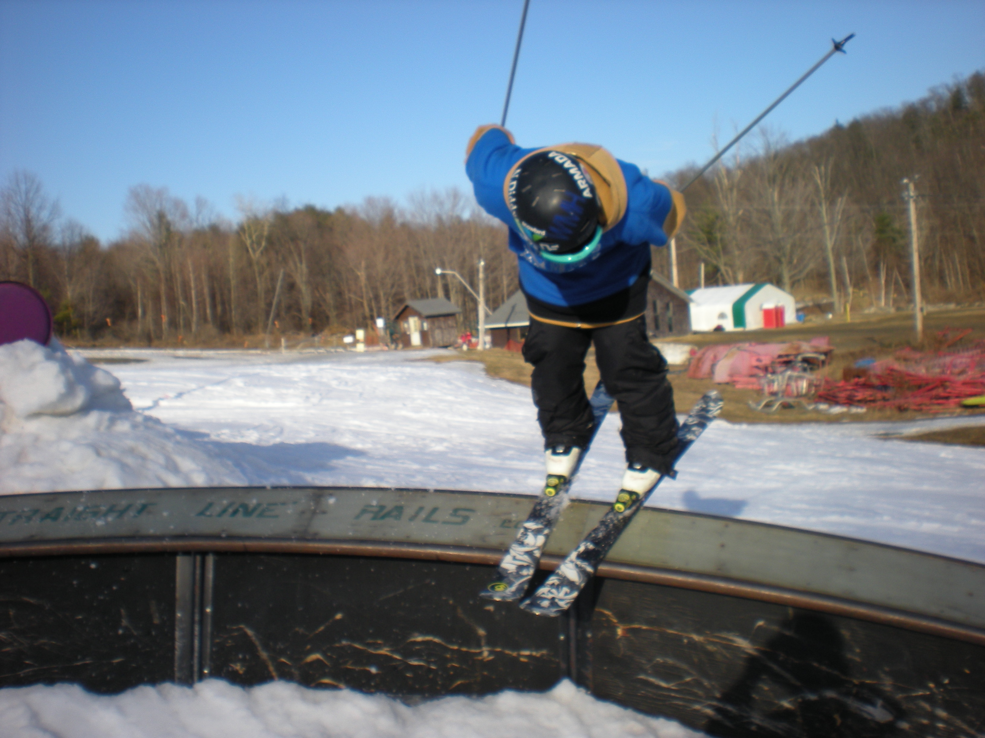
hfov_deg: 49.0
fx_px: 1081
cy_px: 369
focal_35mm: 38
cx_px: 492
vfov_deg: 37.7
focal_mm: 6.3
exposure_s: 1/390
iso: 64
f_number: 4.6
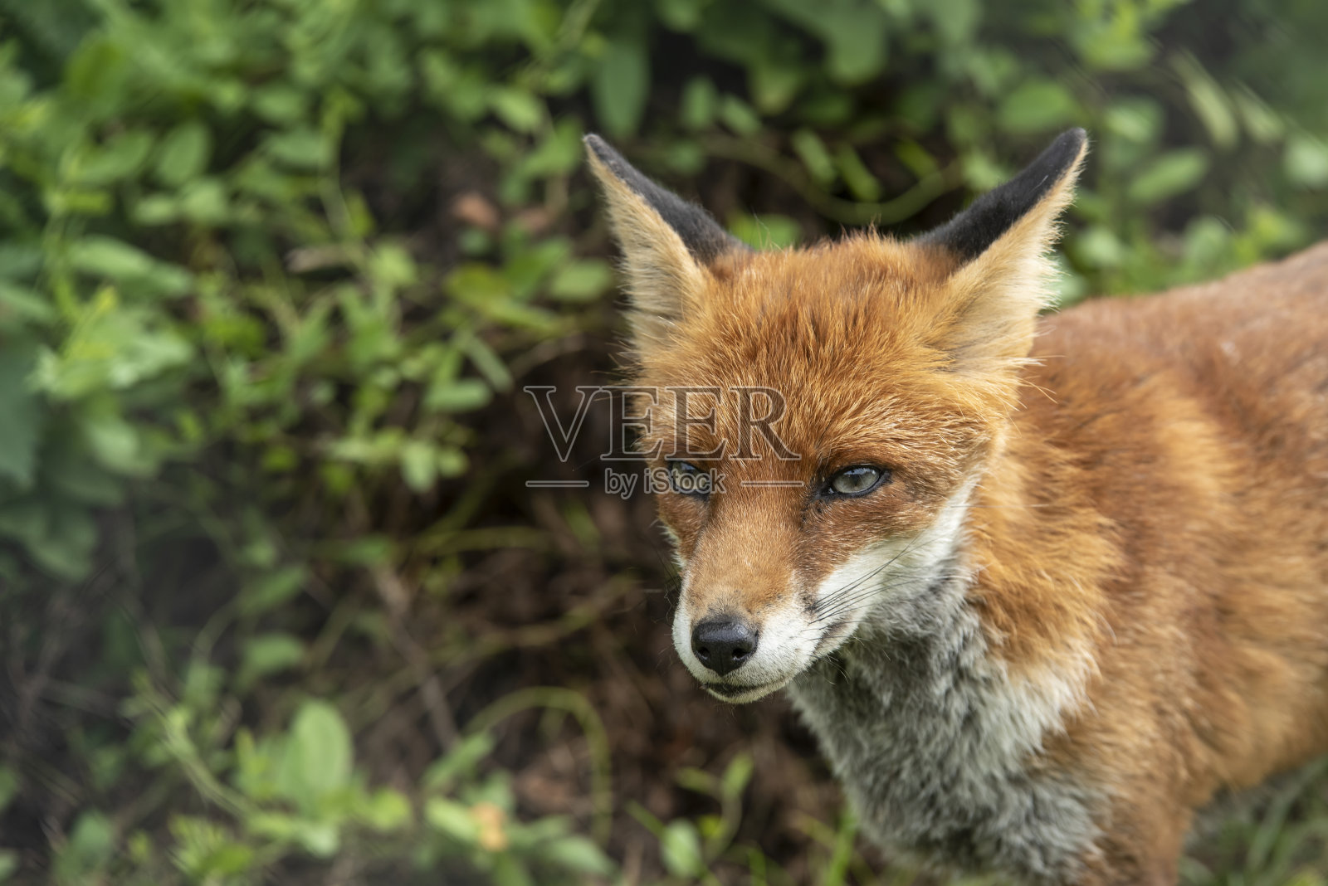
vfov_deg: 6.9
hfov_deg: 10.3
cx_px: 664
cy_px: 443
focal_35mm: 200
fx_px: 7380
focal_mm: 200
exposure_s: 1/250
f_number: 5.6
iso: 400
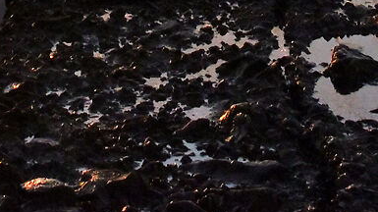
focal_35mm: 186
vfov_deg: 6.0
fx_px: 1866
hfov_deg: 11.5
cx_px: 48
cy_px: -417
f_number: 11
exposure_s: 1/2500
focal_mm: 28.5
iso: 1000
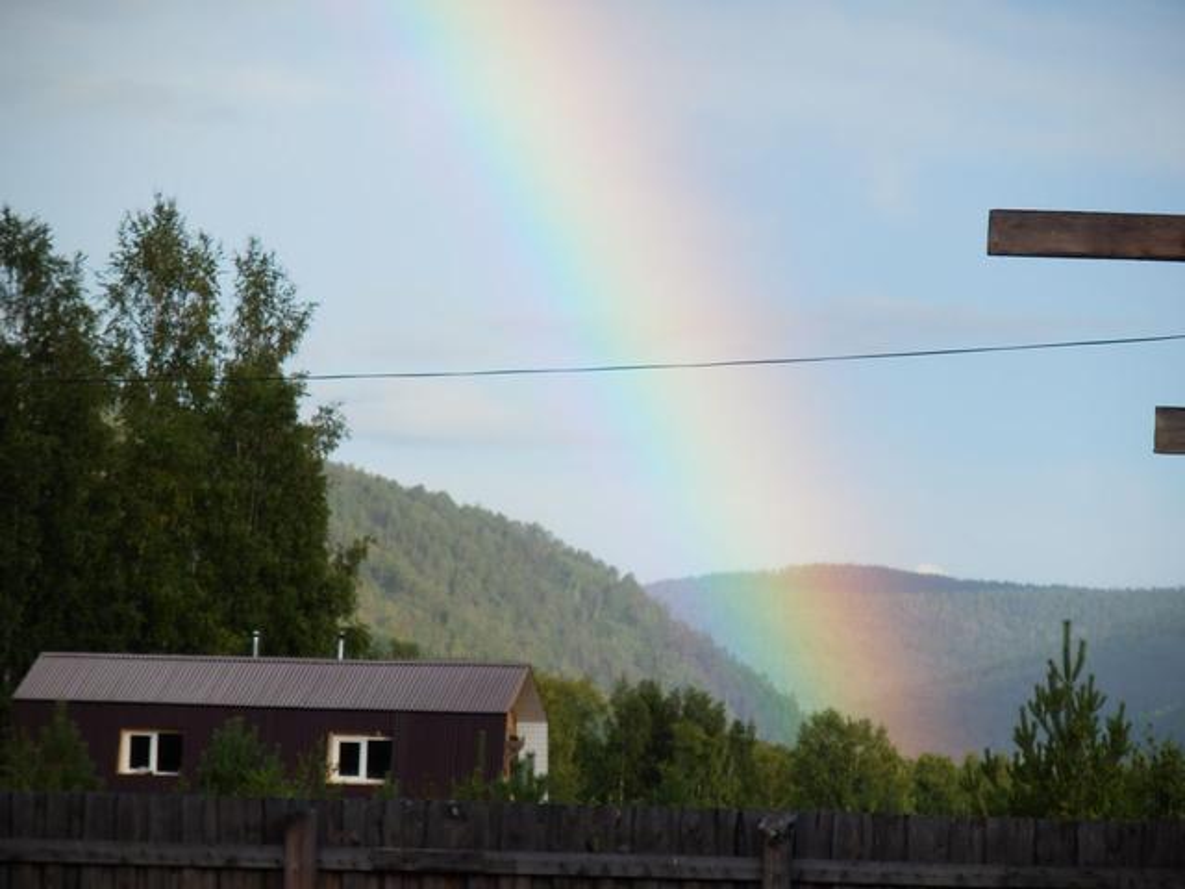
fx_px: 9140
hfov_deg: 7.4
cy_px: 444
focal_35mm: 267
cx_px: 592
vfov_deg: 5.6
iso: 80
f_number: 5.9
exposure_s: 1/250
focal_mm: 47.3
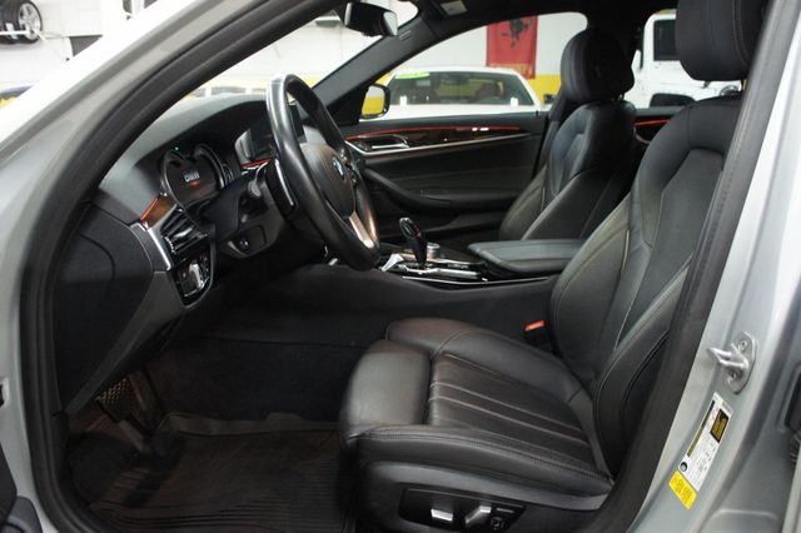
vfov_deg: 47.9
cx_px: 400
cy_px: 266
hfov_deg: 67.4
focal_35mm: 27
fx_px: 600
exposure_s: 1/40
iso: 1600
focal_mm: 18
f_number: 3.5
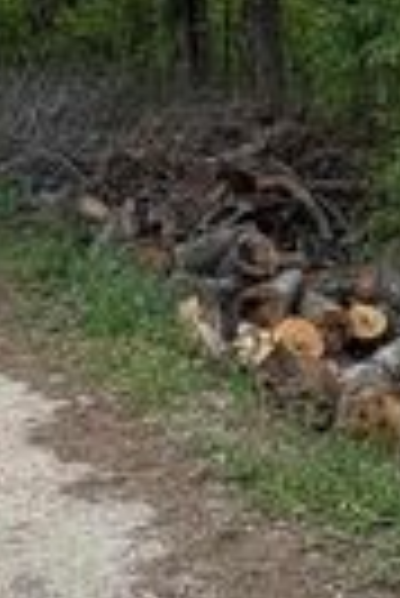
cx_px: 346
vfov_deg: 27.0
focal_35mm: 73
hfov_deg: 18.5
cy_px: 92
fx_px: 1213
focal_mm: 2.22
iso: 50
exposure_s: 1/230
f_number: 2.2
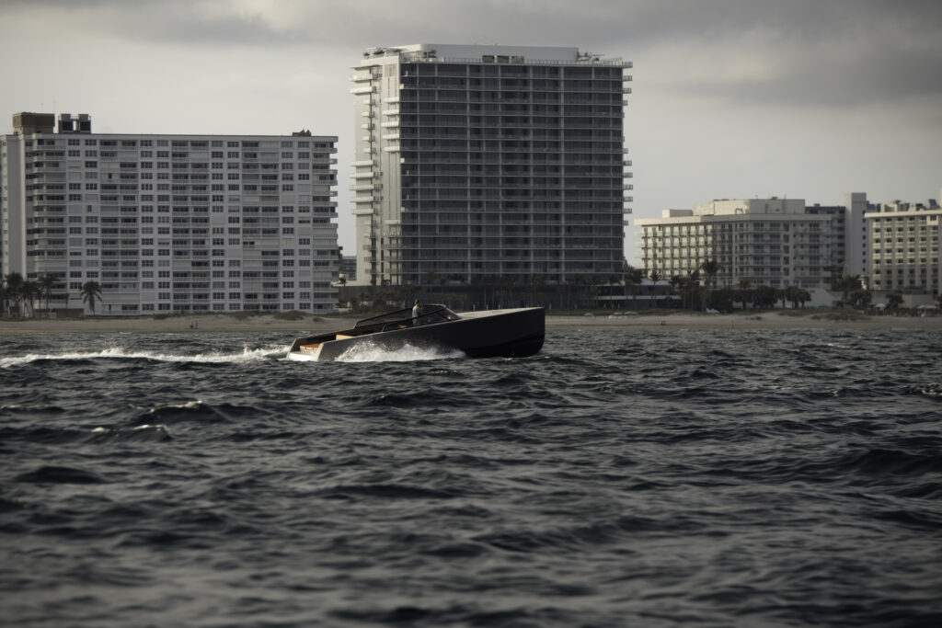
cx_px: 471
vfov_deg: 7.2
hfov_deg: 10.8
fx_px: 4972
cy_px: 314
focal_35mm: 190
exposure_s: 1/250
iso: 100
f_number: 5
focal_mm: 190
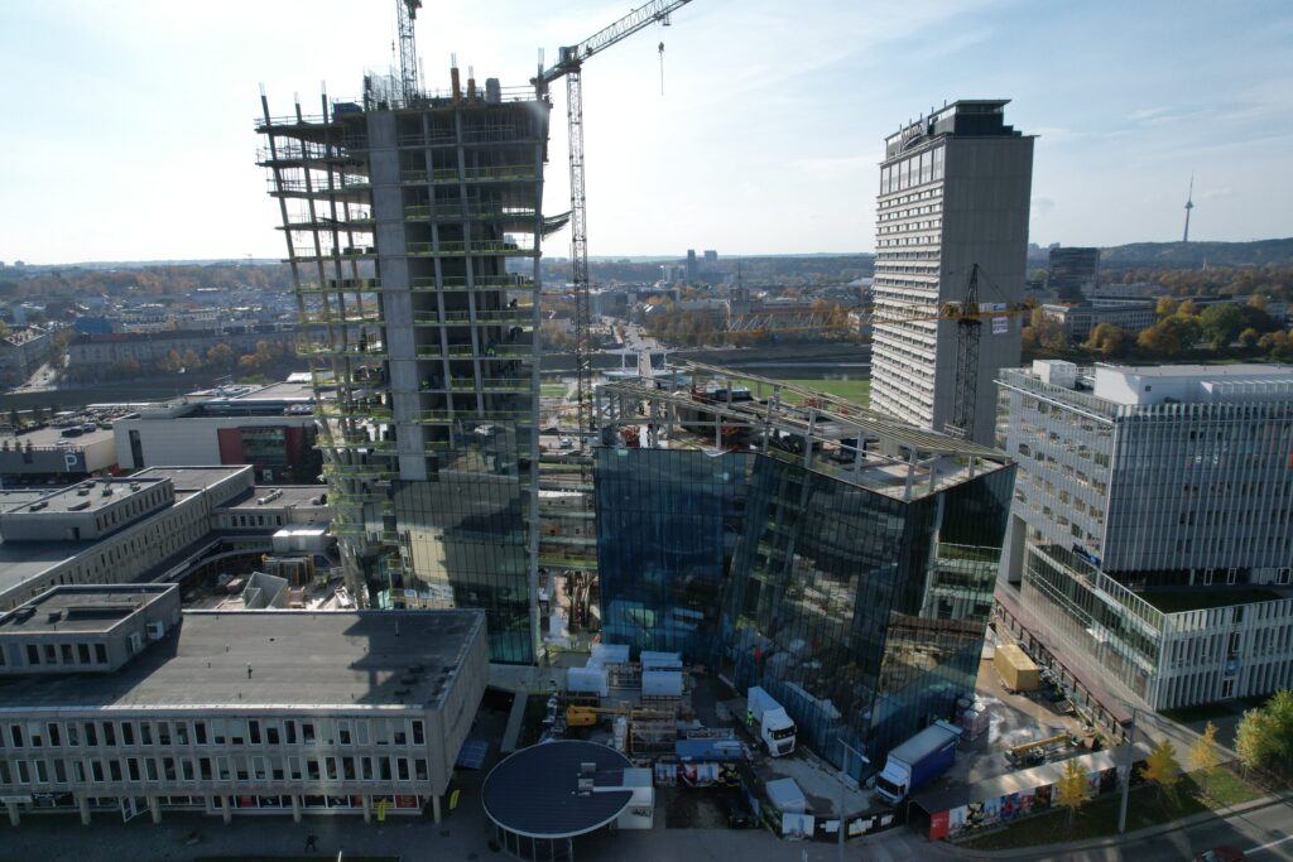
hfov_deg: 78.6
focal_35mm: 22
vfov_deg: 57.2
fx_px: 790
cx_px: 646
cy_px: 431
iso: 100
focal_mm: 8.38
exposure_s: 1/2500
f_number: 2.8
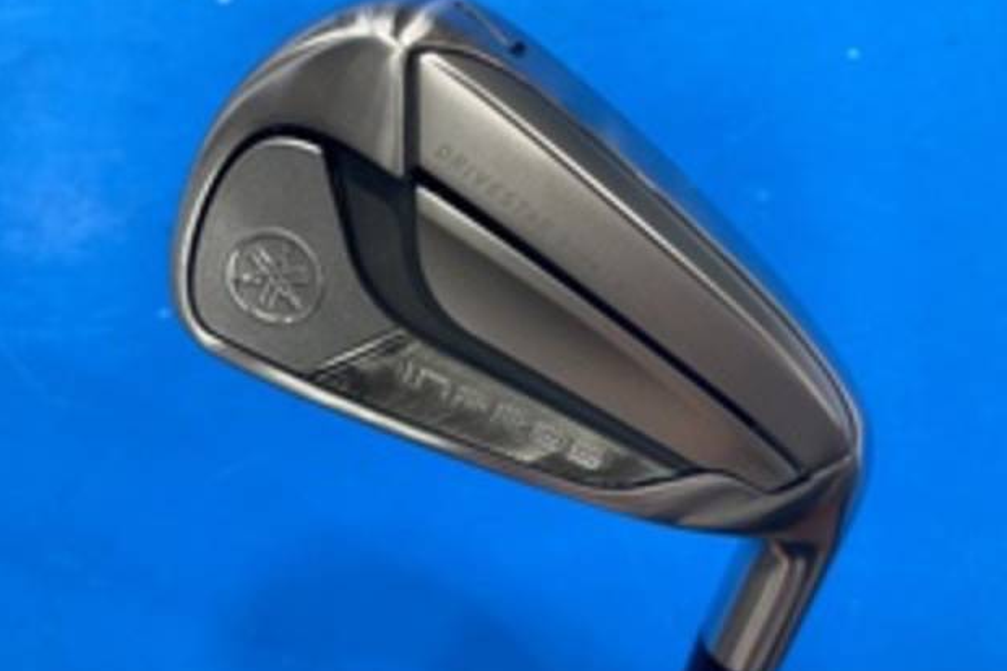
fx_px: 839
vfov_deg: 43.6
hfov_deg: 61.9
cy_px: 331
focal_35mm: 30
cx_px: 490
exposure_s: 1/50
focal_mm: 3.99
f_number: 1.8
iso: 50
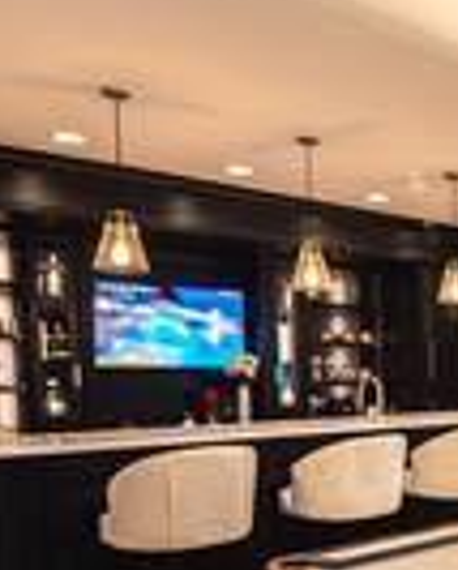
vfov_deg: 43.1
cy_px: 437
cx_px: 492
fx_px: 692
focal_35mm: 41
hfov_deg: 32.6
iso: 50
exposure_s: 1.6
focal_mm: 7
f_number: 6.3
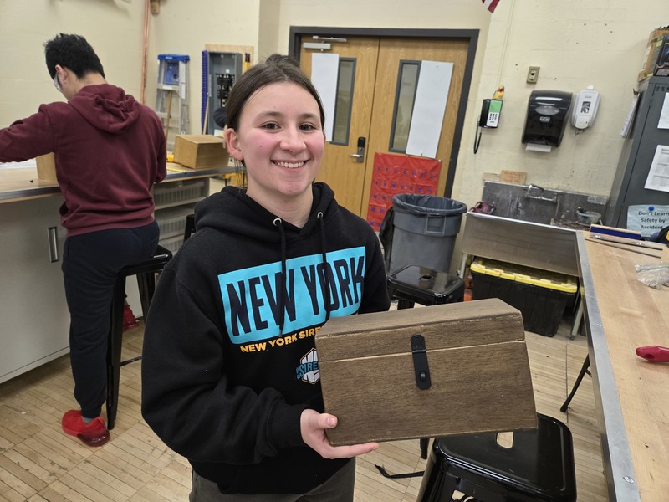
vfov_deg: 58.9
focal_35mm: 23
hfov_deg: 73.9
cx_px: 334
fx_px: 445
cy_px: 251
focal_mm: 5.4
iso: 200
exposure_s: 1/120
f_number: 1.8
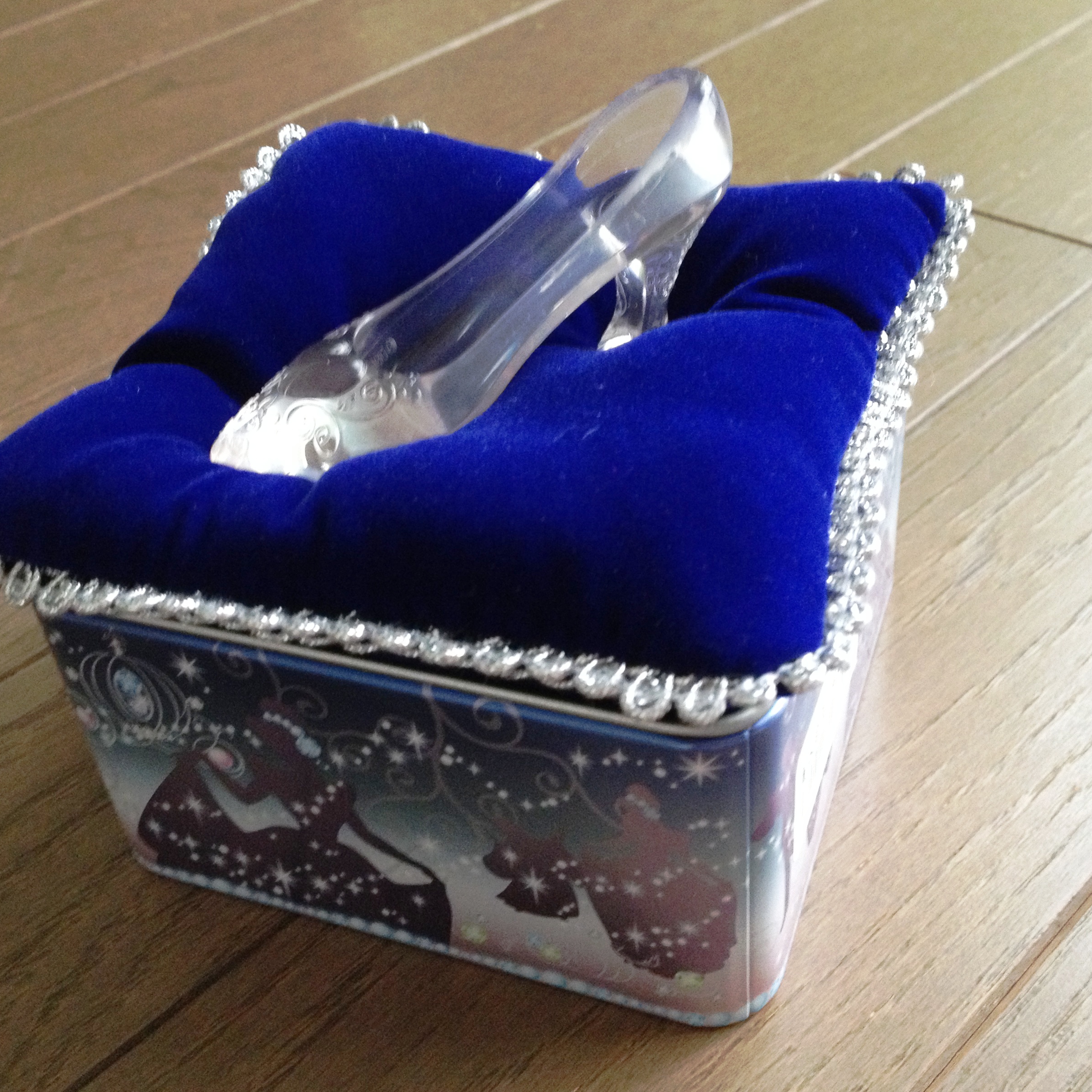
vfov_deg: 40.0
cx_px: 517
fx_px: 1499
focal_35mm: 42
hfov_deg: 40.0
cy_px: 541
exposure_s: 1/20
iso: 320
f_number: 2.4
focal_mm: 4.28
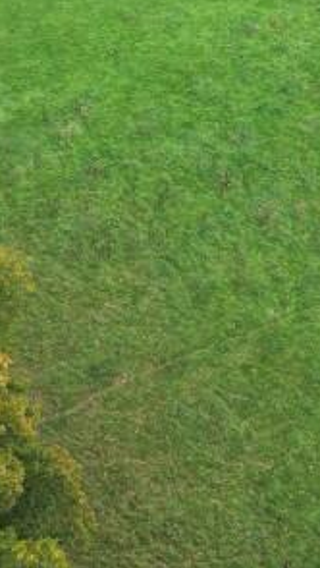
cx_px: 258
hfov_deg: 13.3
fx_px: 1369
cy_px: 14
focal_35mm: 91
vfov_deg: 22.6
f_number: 1.7
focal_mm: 6.72
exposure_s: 1/200
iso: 100
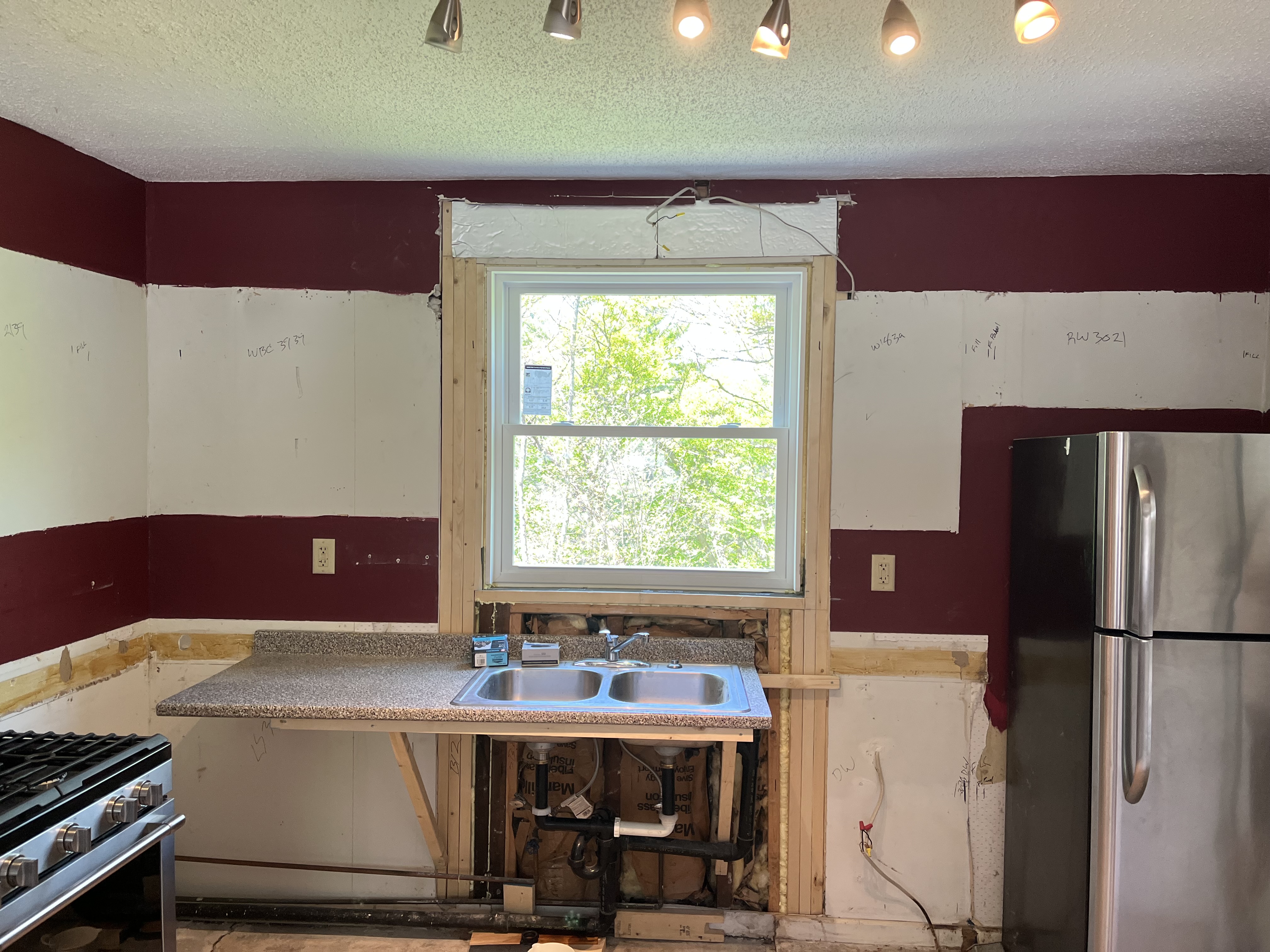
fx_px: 954
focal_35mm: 26
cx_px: 635
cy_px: 476
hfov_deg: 67.3
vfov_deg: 53.1
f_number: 1.6
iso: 125
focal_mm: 5.1
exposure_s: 1/120
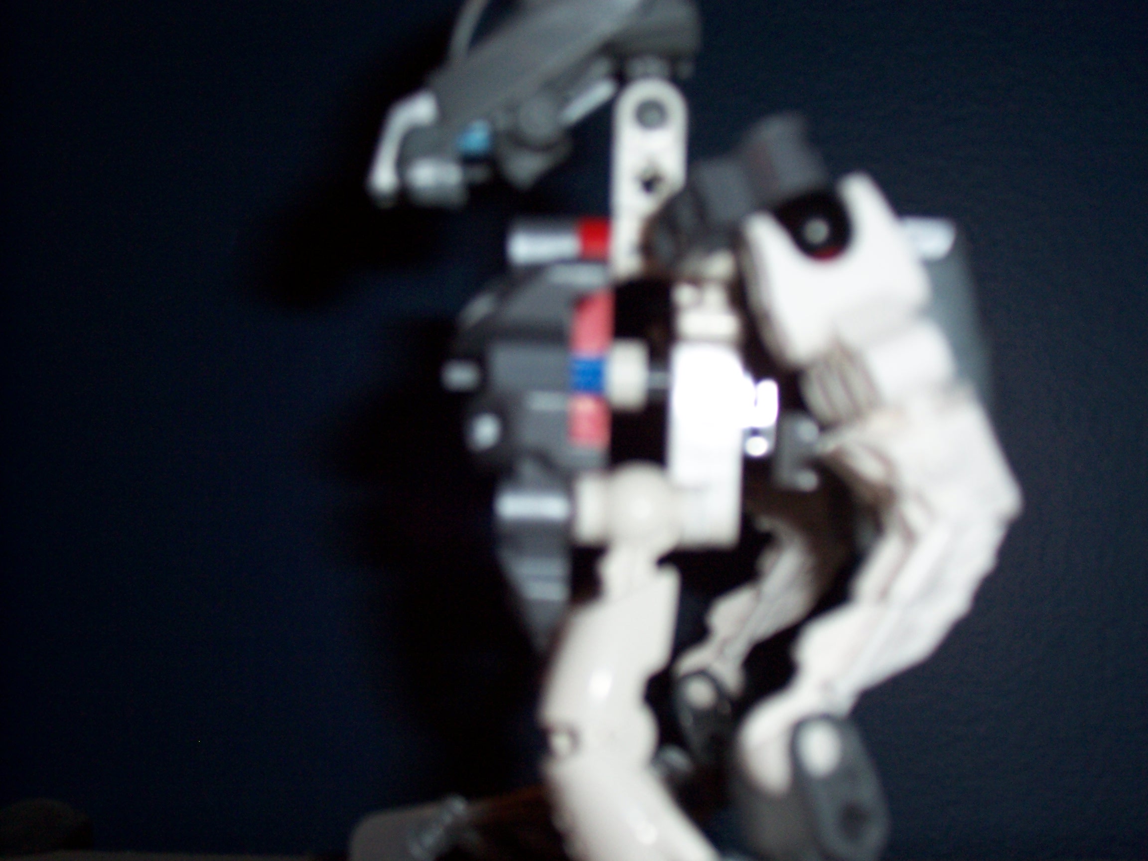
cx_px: 574
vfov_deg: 27.5
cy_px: 430
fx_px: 1758
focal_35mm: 53
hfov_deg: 36.2
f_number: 3.4
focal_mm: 8.6
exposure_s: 1/60
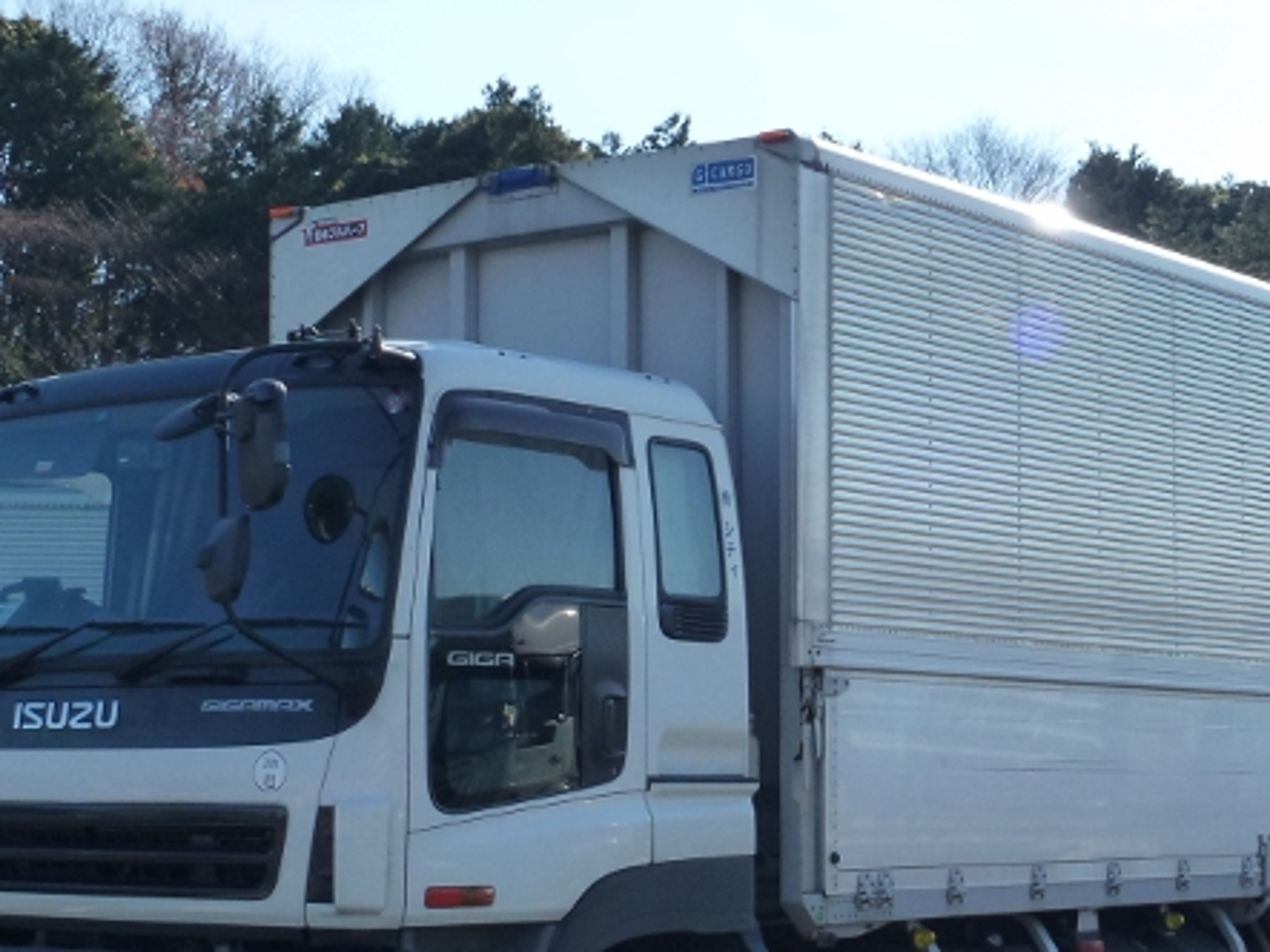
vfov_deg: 19.8
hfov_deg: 26.3
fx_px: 2714
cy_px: 688
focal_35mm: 74
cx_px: 774
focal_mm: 7.4
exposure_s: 1/640
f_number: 3.9
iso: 160
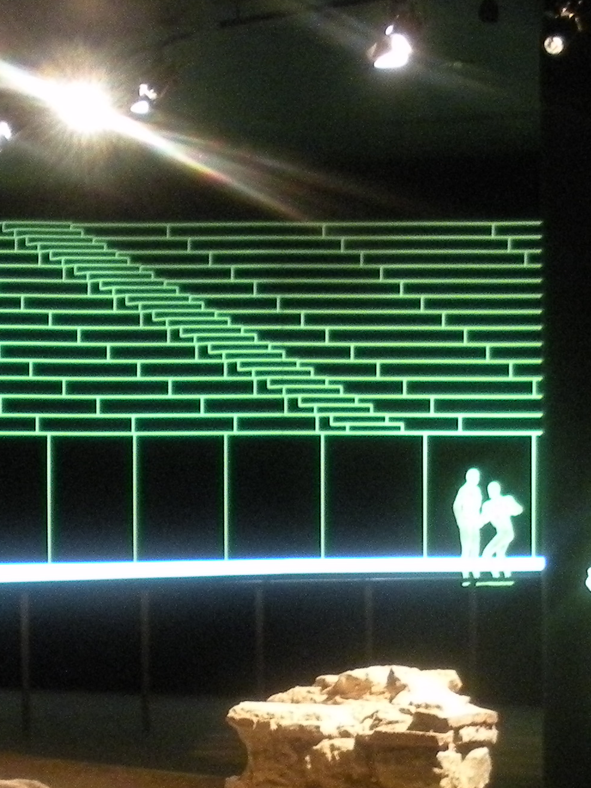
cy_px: 660
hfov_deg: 15.2
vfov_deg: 20.0
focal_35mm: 97
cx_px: 433
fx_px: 2208
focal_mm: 6.3
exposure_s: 1/10
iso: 400
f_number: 3.5
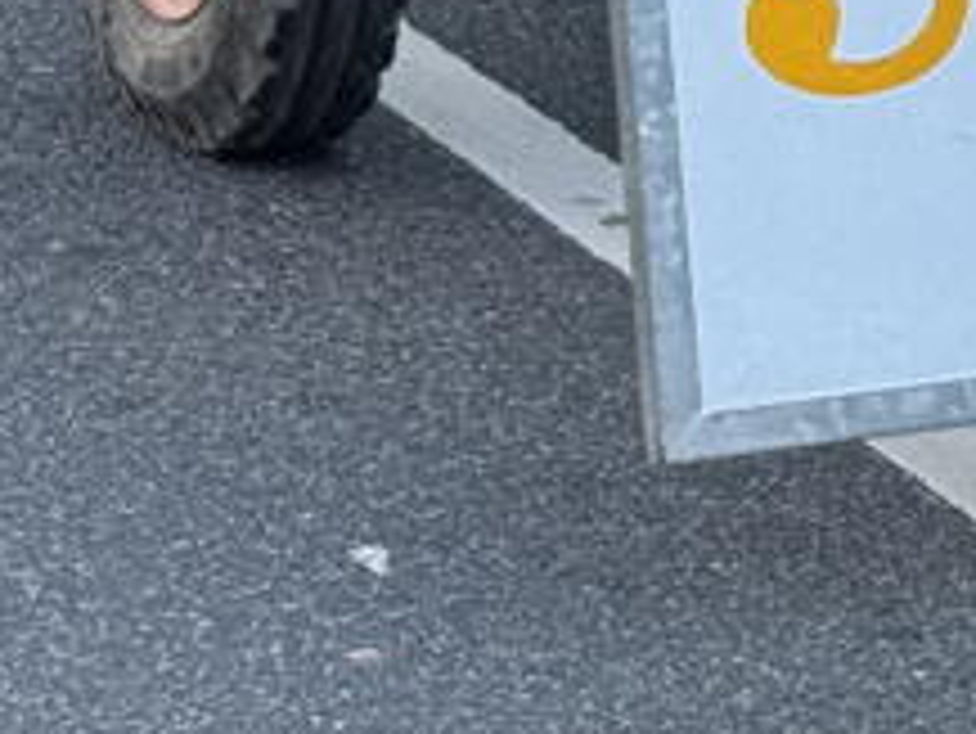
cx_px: 1061
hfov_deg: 7.0
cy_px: -1216
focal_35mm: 283
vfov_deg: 5.1
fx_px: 7984
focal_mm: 6.76
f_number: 1.78
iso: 64
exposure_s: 1/454
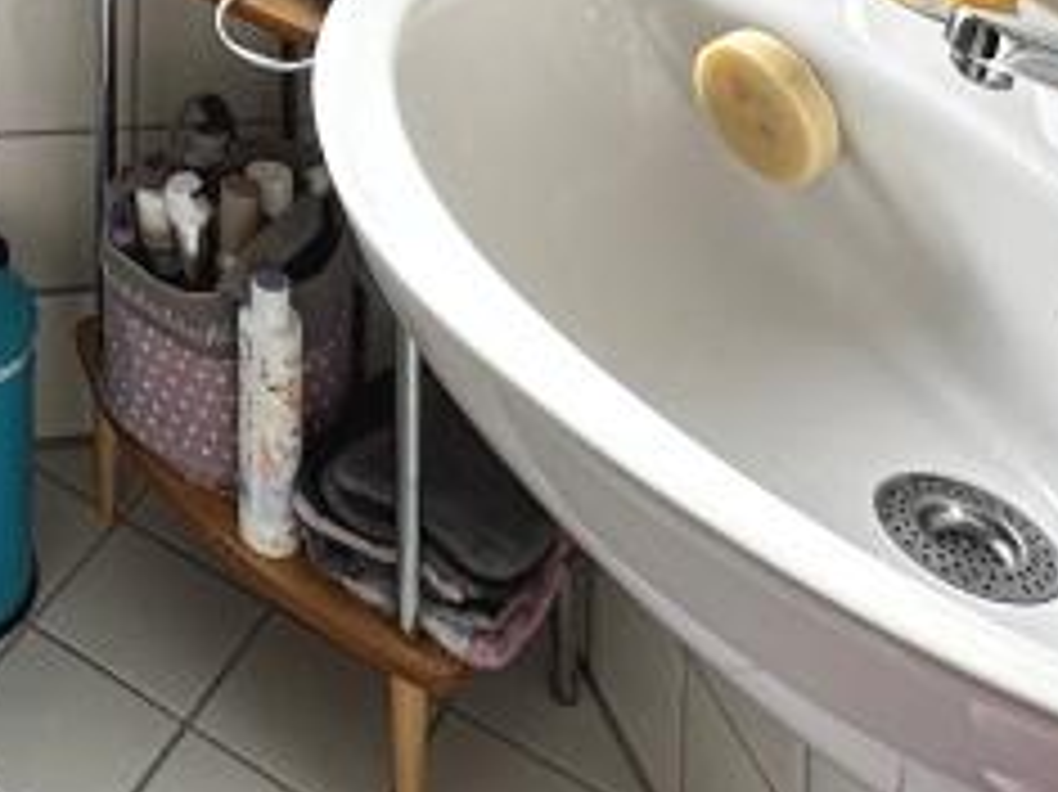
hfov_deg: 28.1
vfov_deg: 16.4
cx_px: -176
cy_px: -914
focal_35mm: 61
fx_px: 1863
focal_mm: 2.22
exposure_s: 1/99
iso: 64
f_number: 2.2
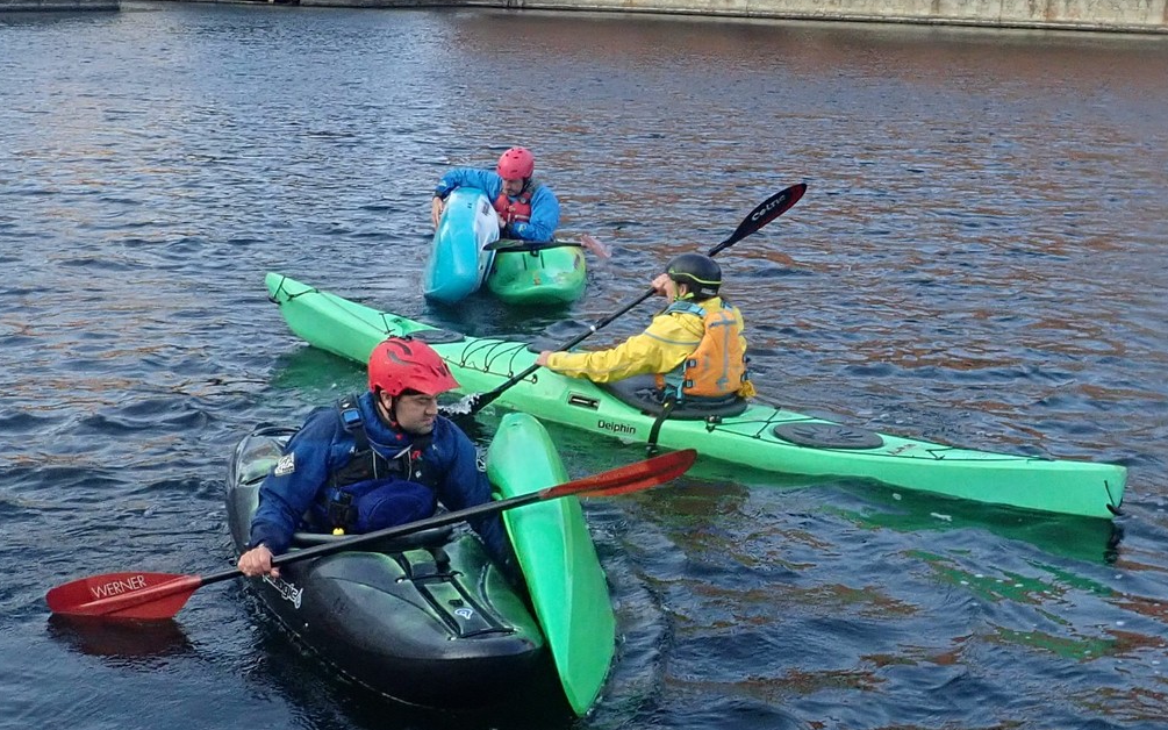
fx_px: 859
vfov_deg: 46.0
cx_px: 581
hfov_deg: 68.4
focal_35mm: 27
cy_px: 385
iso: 320
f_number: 2.8
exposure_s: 1/200
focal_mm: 4.5
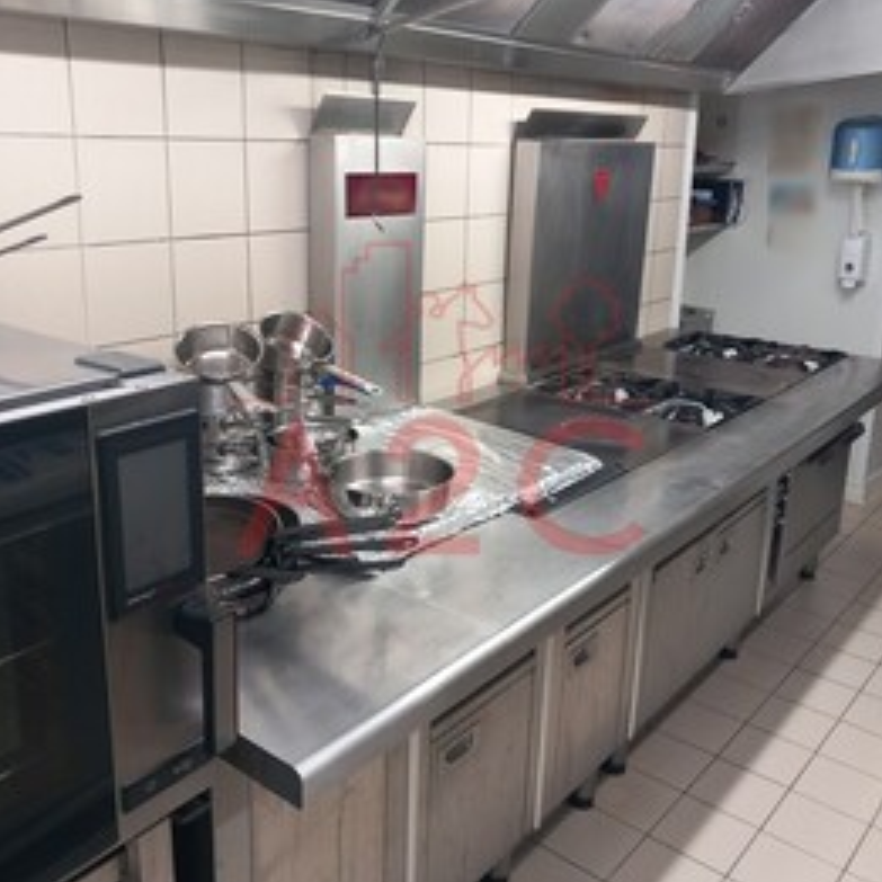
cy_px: 400
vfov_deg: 54.0
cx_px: 443
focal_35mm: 30
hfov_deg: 54.0
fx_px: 865
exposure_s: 1/50
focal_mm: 4
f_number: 2
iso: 125
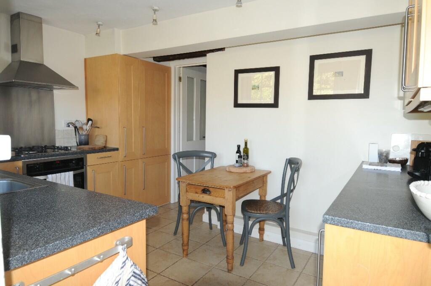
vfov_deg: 56.0
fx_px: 269
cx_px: 216
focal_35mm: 22
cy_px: 143
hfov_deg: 77.4
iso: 400
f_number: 6.3
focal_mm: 15
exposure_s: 1/60
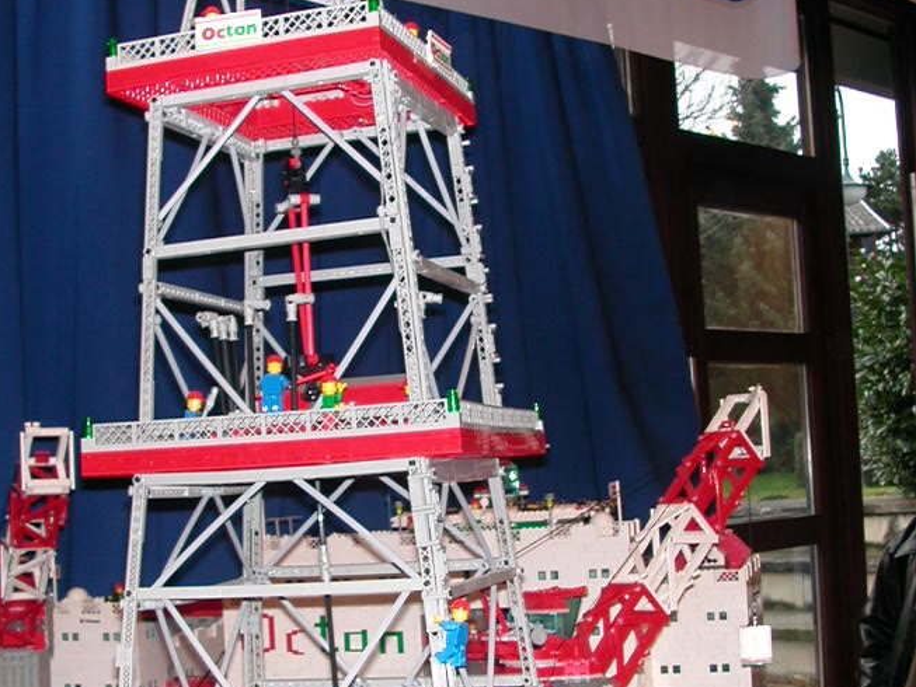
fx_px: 1535
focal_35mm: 58
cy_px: 416
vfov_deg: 25.2
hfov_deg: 33.1
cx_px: 379
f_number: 2.7
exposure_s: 1/59.9
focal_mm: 5.6
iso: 100
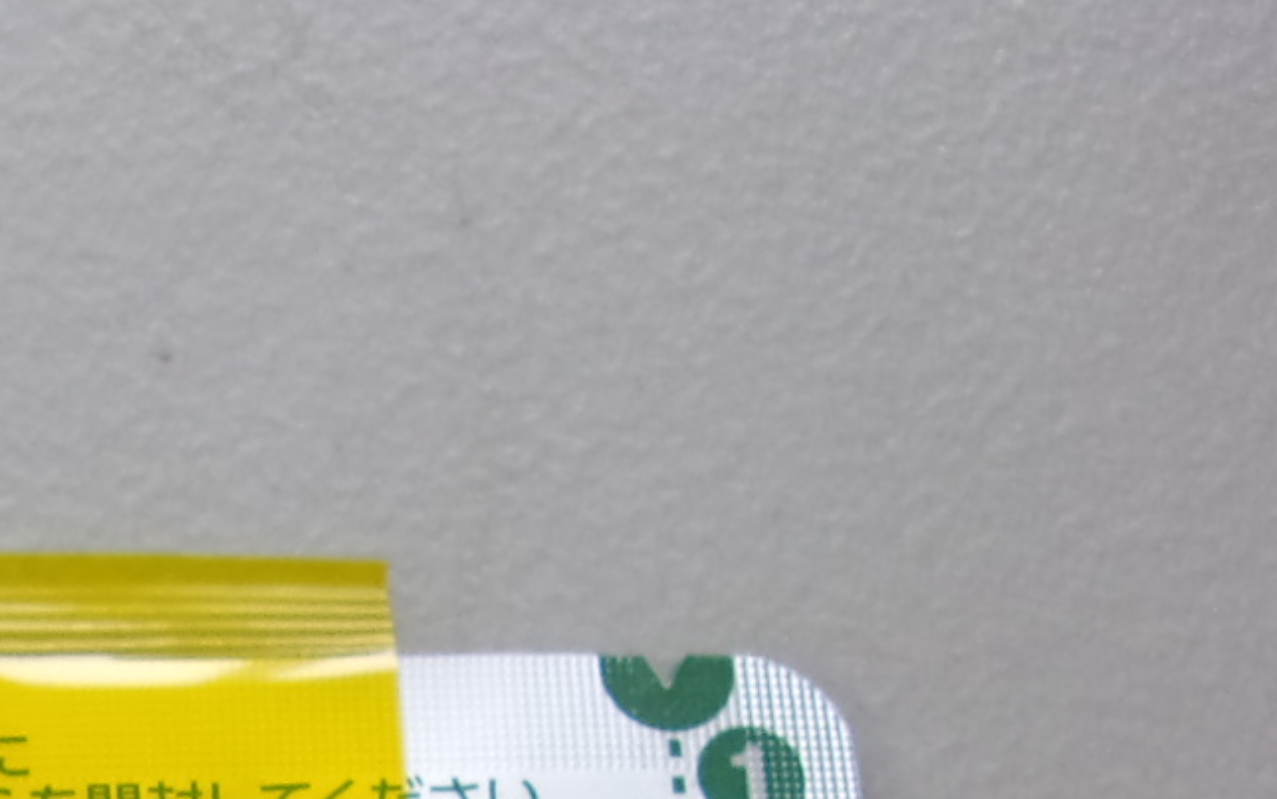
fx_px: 3168
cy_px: 1348
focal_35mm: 91
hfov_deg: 22.3
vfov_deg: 13.2
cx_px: 151
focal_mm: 4.9
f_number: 3
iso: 163
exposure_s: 1/34
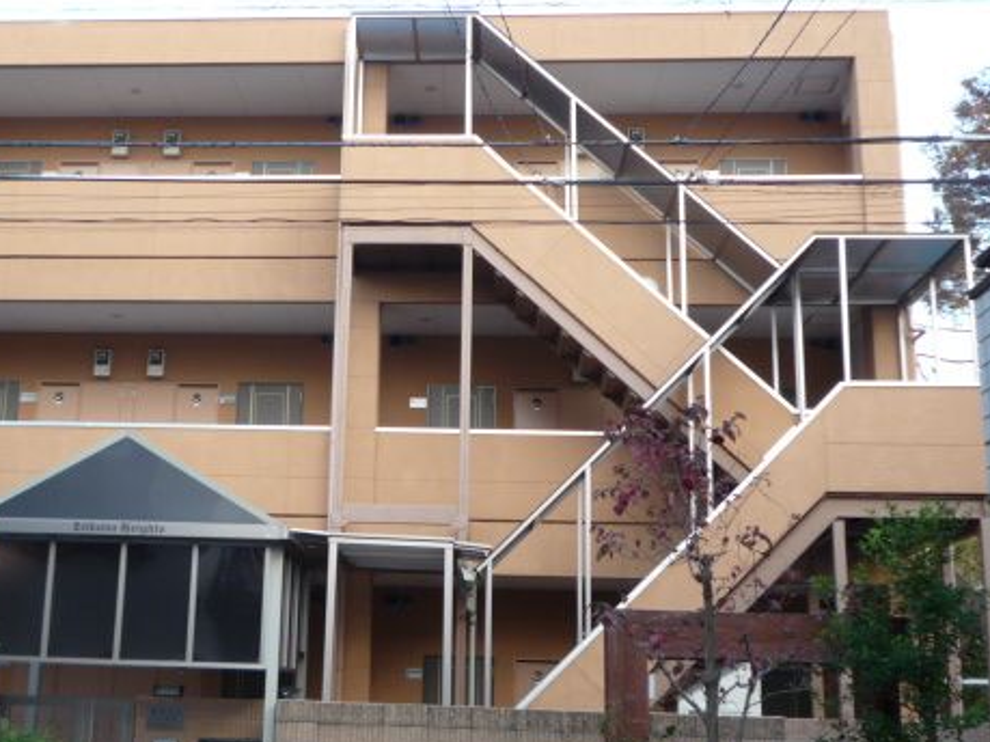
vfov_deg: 31.5
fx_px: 1315
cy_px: 393
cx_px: 356
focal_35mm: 46
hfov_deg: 40.9
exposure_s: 1/50
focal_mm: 4.4
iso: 100
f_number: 2.8
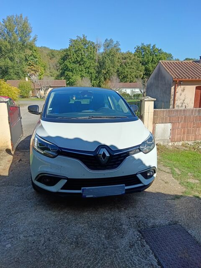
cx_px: 100
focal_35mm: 27
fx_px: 209
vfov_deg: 65.3
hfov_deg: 51.4
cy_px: 134
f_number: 1.9
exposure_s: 1/652
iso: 101
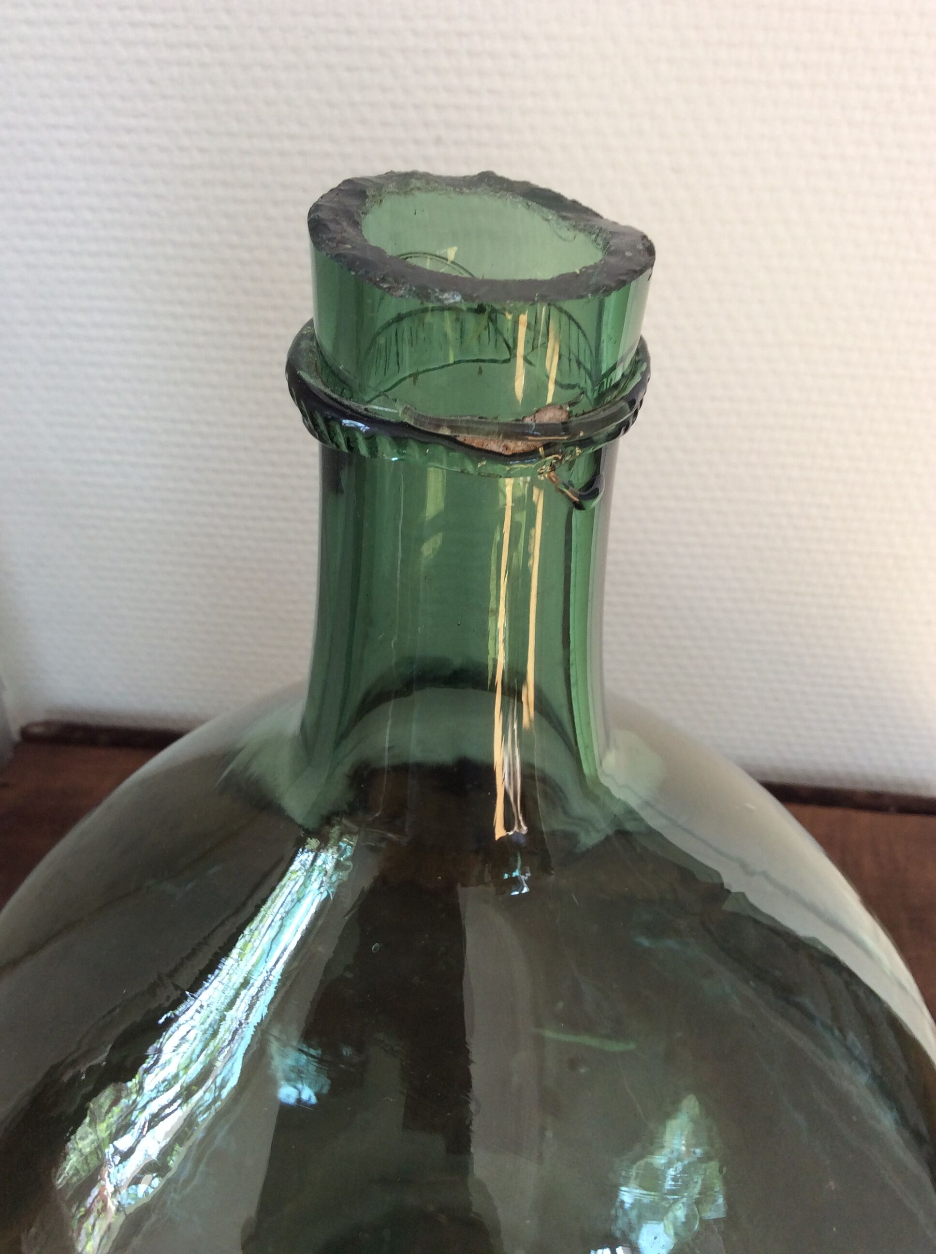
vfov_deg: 56.9
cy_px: 627
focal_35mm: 32
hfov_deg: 44.1
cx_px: 468
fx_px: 1157
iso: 40
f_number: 2.4
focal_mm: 3.3
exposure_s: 1/25
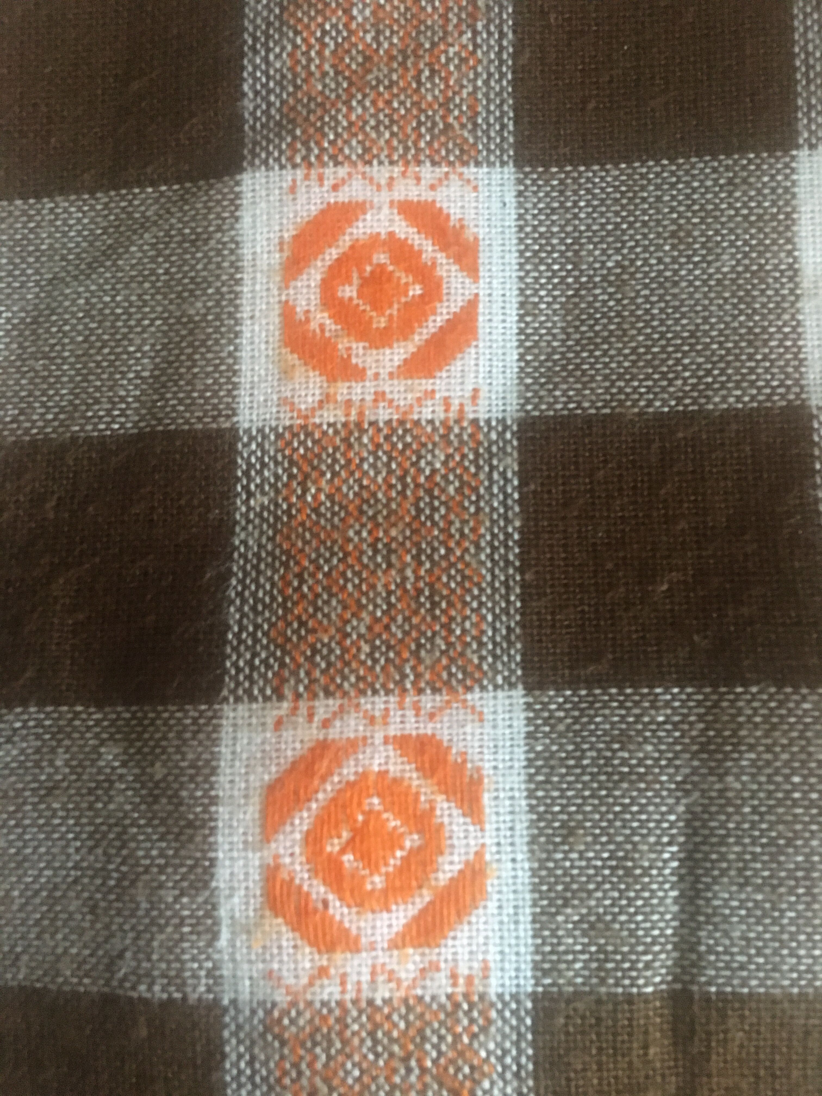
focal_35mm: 29
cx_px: 411
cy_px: 548
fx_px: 918
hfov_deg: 48.2
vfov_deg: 61.7
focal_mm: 4.15
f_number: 2.2
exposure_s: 1/17
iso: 320
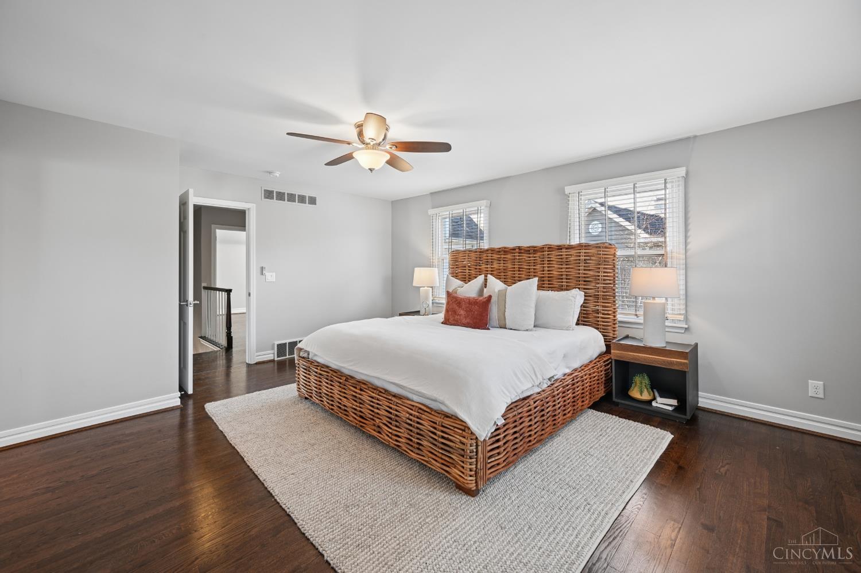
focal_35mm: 14
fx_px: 335
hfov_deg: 104.3
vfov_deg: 81.2
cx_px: 430
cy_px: 286
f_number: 8
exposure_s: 1/30
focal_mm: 14
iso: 400
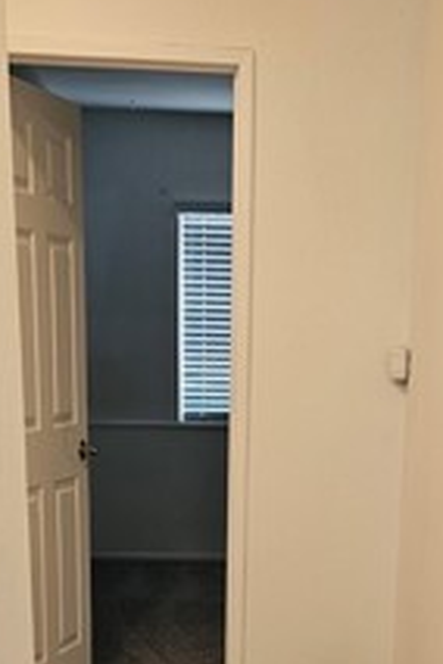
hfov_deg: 18.9
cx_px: 299
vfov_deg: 25.8
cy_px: 748
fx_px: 1329
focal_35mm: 72
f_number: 1.8
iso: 100
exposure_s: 1/120
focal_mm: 5.4
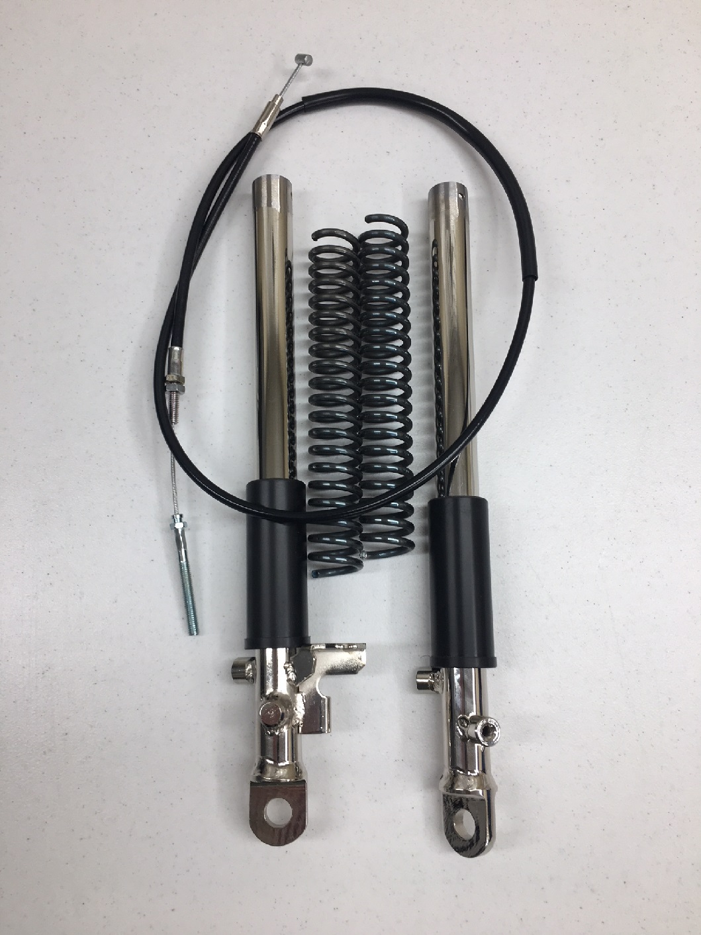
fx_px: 783
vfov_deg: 61.7
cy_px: 468
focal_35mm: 29
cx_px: 350
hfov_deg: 48.2
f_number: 2.2
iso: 32
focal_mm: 4.15
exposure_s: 1/60
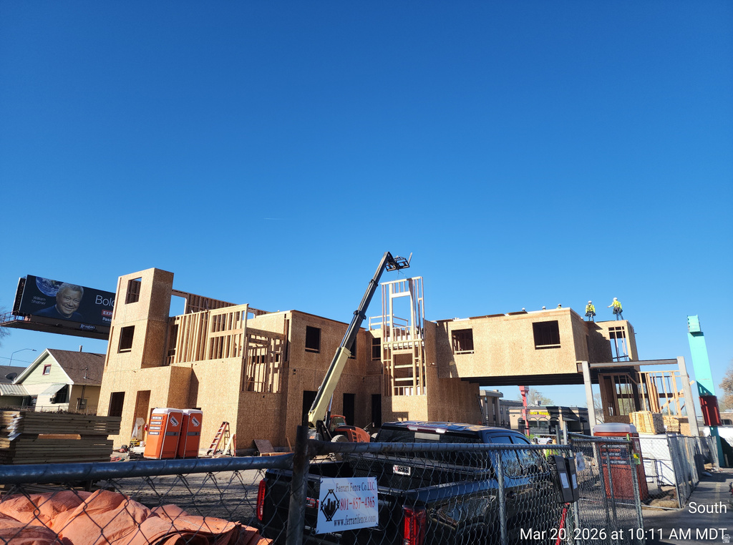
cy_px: 272
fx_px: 486
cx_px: 366
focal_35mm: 23
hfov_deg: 74.1
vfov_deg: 58.6
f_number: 1.8
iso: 50
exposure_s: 1/779
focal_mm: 6.4
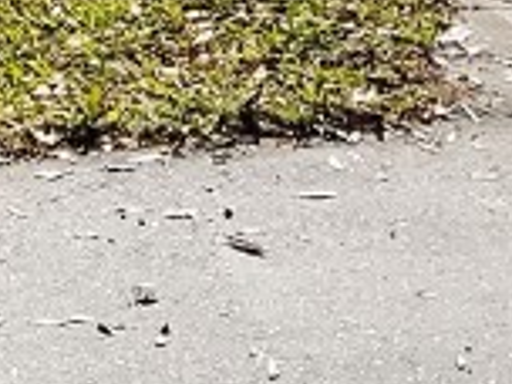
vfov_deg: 6.7
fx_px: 2899
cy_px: -842
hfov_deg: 9.2
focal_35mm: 196
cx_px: -657
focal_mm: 3
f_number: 1.8
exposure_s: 1/3534
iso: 20
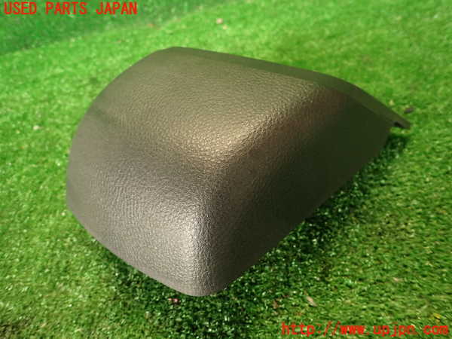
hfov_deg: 69.4
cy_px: 170
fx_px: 326
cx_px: 226
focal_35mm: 25
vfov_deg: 54.9
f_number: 2
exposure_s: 1/30
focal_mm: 4.5
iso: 250
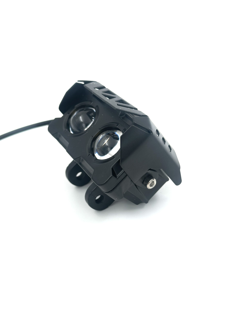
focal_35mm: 48
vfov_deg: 39.7
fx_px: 431
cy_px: 155
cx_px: 116
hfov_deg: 30.3
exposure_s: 1/330
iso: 64
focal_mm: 6.86
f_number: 1.78
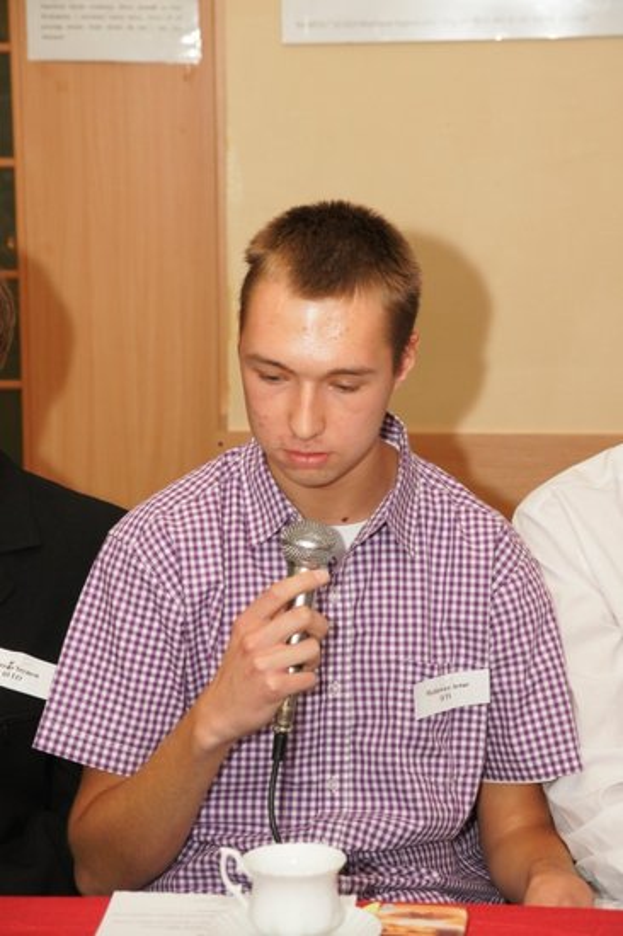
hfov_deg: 13.0
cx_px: 312
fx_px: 2729
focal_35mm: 105
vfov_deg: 19.5
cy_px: 468
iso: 400
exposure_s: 1/125
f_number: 5.6
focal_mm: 70
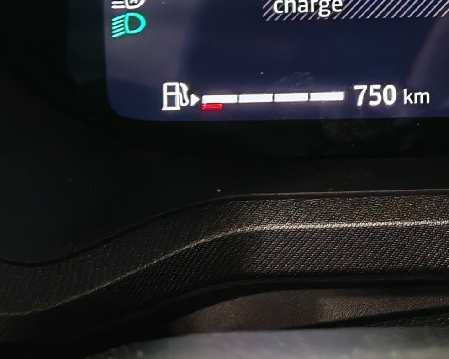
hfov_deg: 15.4
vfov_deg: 12.7
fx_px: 1568
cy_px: -78
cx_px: 614
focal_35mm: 118
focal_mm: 6.12
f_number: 1.9
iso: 2247
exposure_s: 1/50
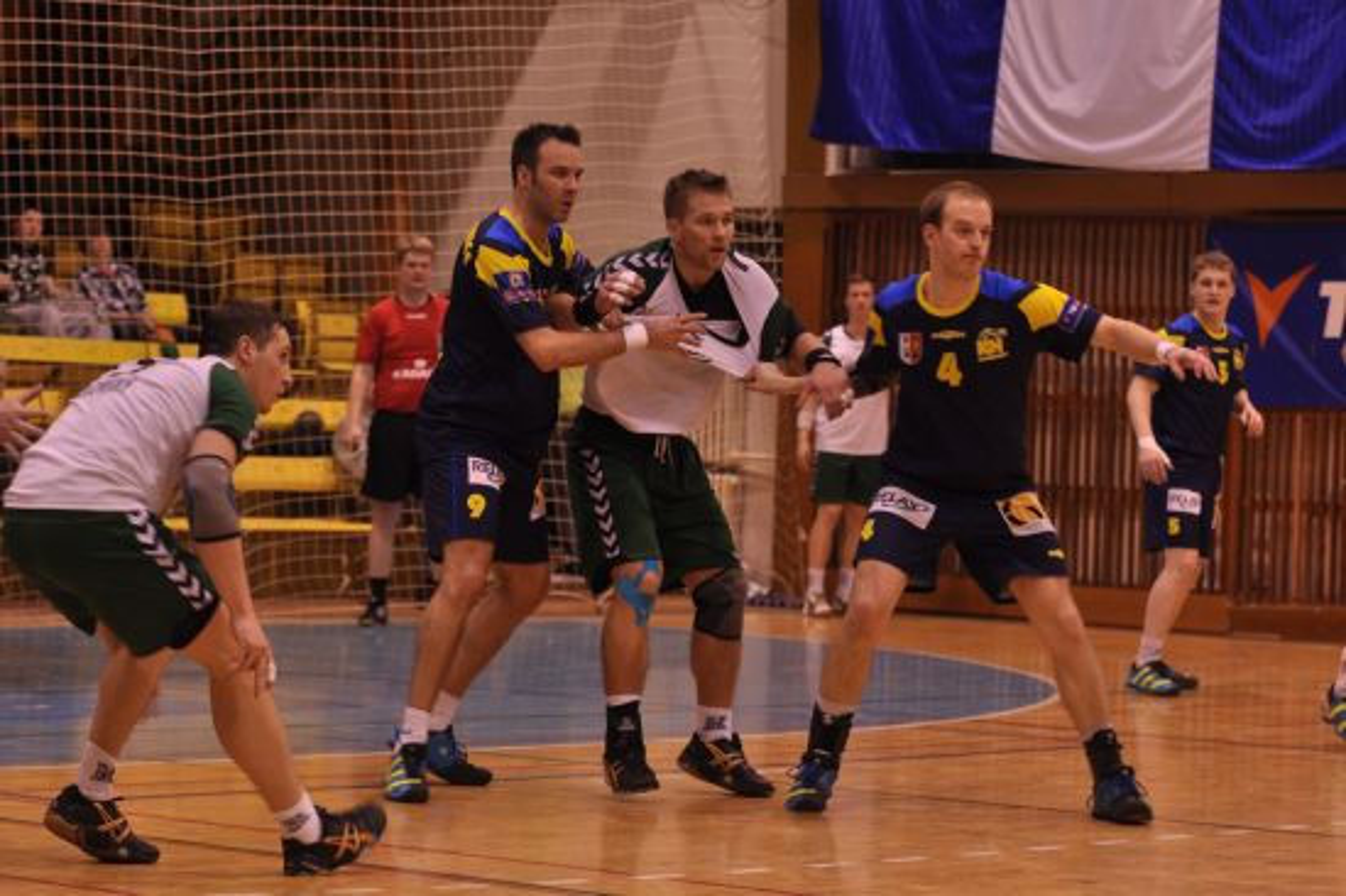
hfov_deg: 16.7
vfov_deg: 11.1
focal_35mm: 123
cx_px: 673
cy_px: 448
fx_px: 4596
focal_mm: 82
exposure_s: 1/125
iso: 500
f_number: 4.5
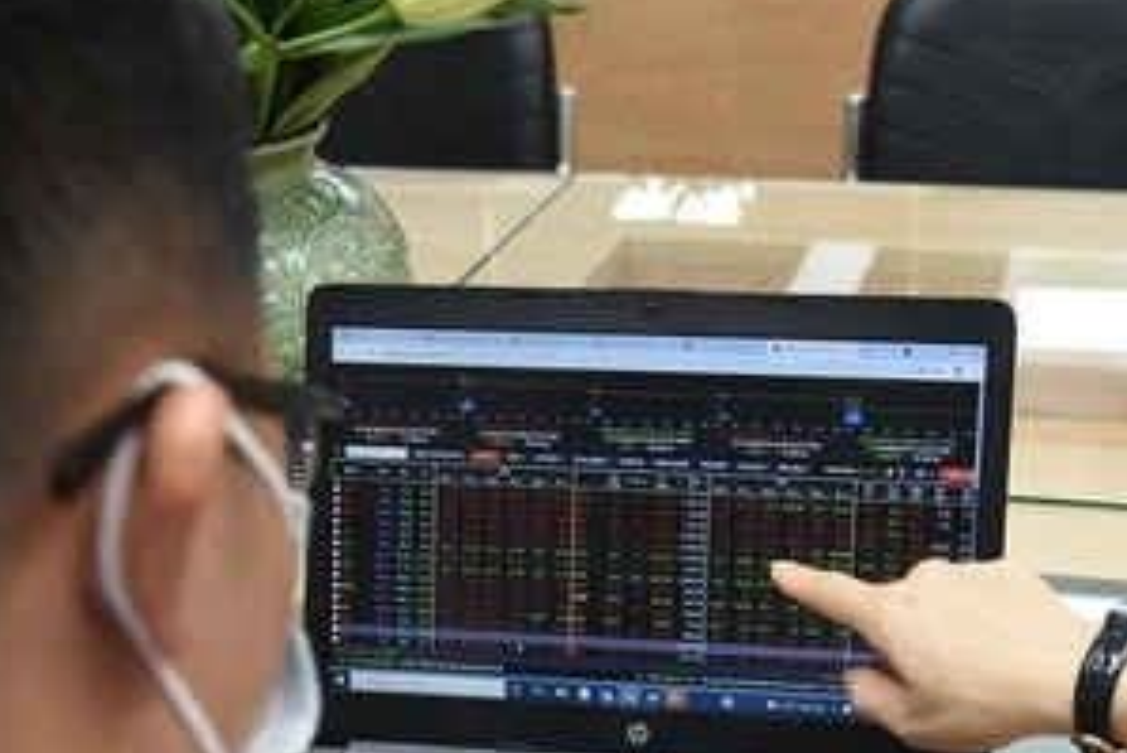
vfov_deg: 22.6
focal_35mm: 58
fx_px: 1817
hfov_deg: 34.3
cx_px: 707
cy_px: 721
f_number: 4.5
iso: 1800
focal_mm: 27
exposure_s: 1/200
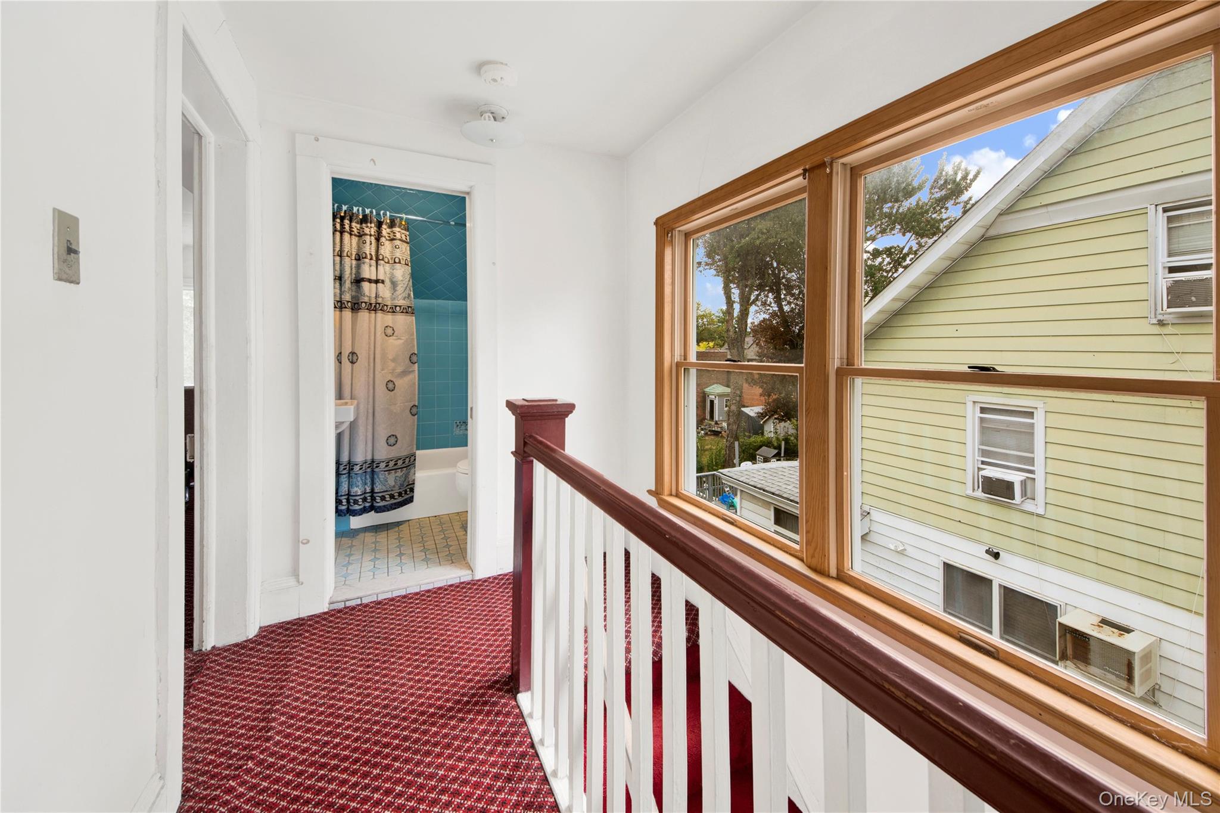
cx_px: 610
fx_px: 407
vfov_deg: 90.0
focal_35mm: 12
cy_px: 406
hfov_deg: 112.6
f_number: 8
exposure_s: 1/15
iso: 100
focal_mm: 8
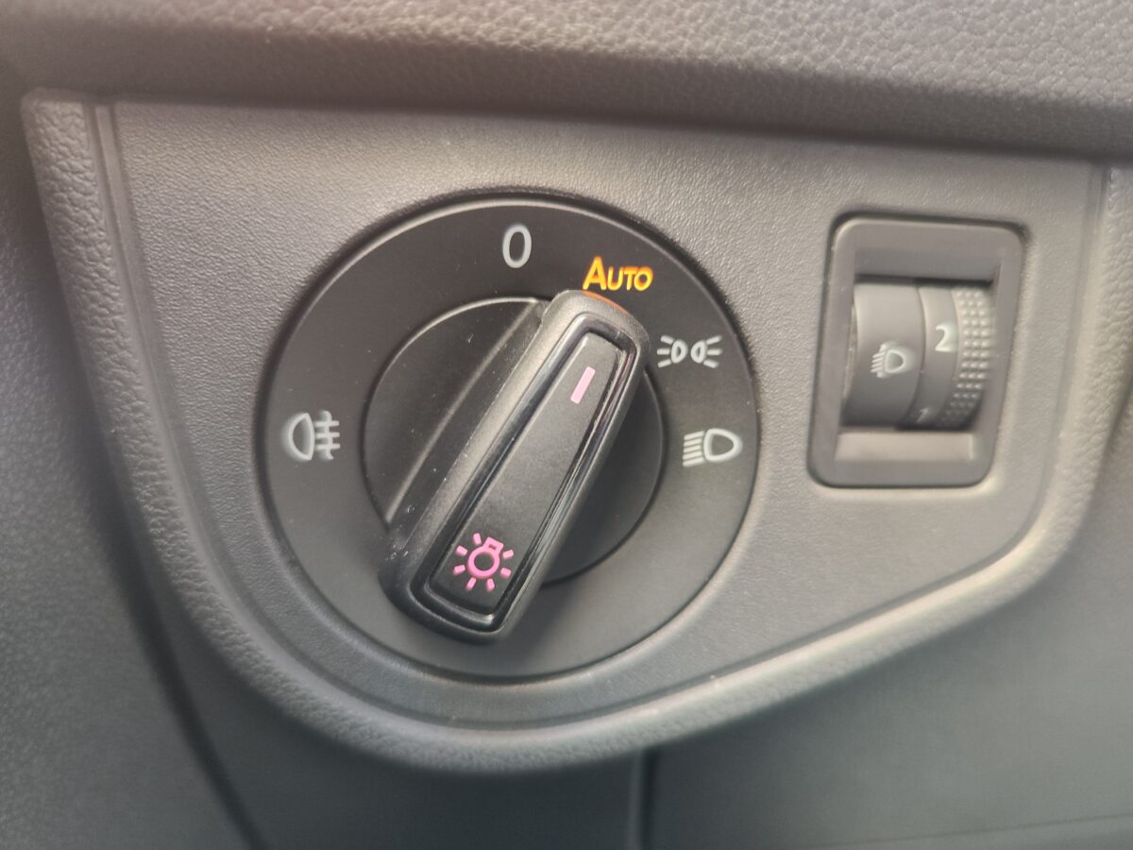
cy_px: 425
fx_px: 753
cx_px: 566
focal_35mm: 23
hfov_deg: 73.9
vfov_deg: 58.9
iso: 2186
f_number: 1.69
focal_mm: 7.01
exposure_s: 1/25
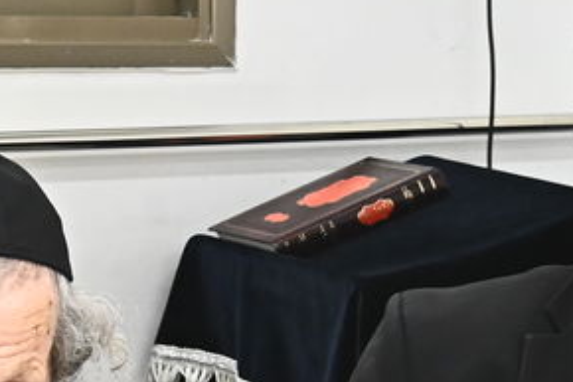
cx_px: 636
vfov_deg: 7.9
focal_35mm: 174
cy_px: 358
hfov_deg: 11.6
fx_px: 2768
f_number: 7.1
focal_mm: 36
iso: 2500
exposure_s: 1/200
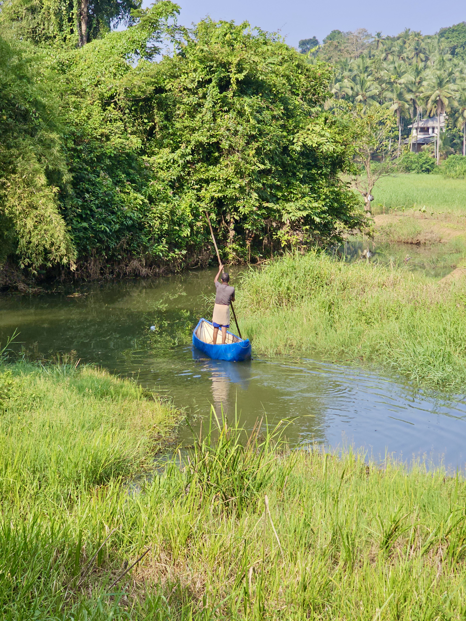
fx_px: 1239
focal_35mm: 69
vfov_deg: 28.2
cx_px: 233
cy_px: 310
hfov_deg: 21.3
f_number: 2.4
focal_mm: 7.9
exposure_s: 1/1376
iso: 50
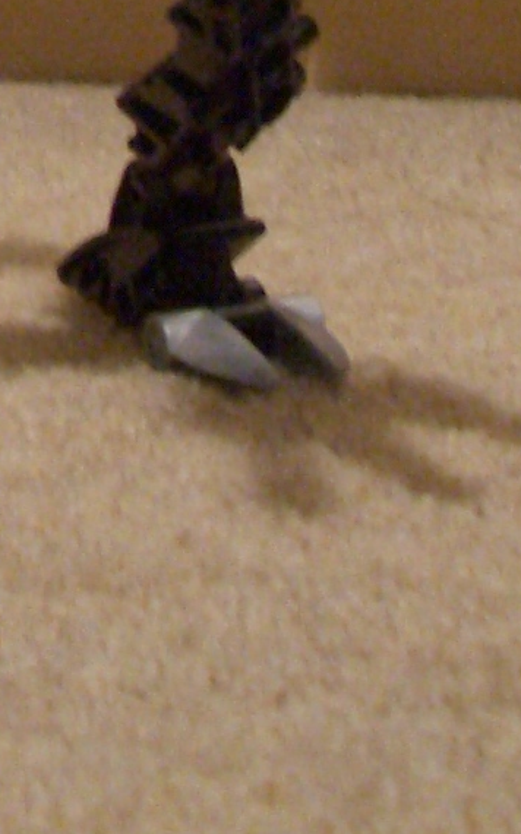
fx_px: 3409
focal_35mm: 150
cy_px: -571
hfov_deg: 8.5
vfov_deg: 12.9
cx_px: -256
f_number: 2.6
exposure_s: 1/8
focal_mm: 5.8
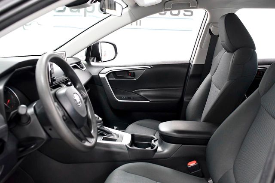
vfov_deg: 36.9
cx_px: 138
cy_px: 92
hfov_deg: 53.1
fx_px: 275
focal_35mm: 36
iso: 2500
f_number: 3.5
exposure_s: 1/160
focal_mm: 24
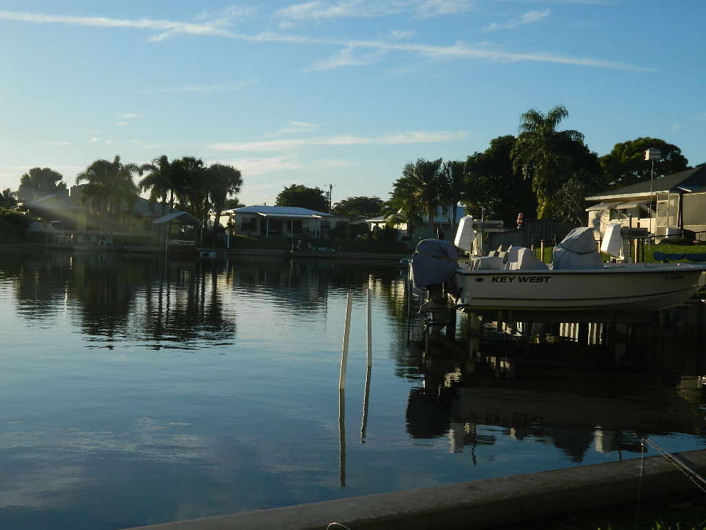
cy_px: 265
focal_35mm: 47
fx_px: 959
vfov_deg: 30.9
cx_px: 353
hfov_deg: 40.4
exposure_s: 1/800
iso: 80
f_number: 3.6
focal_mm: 8.4
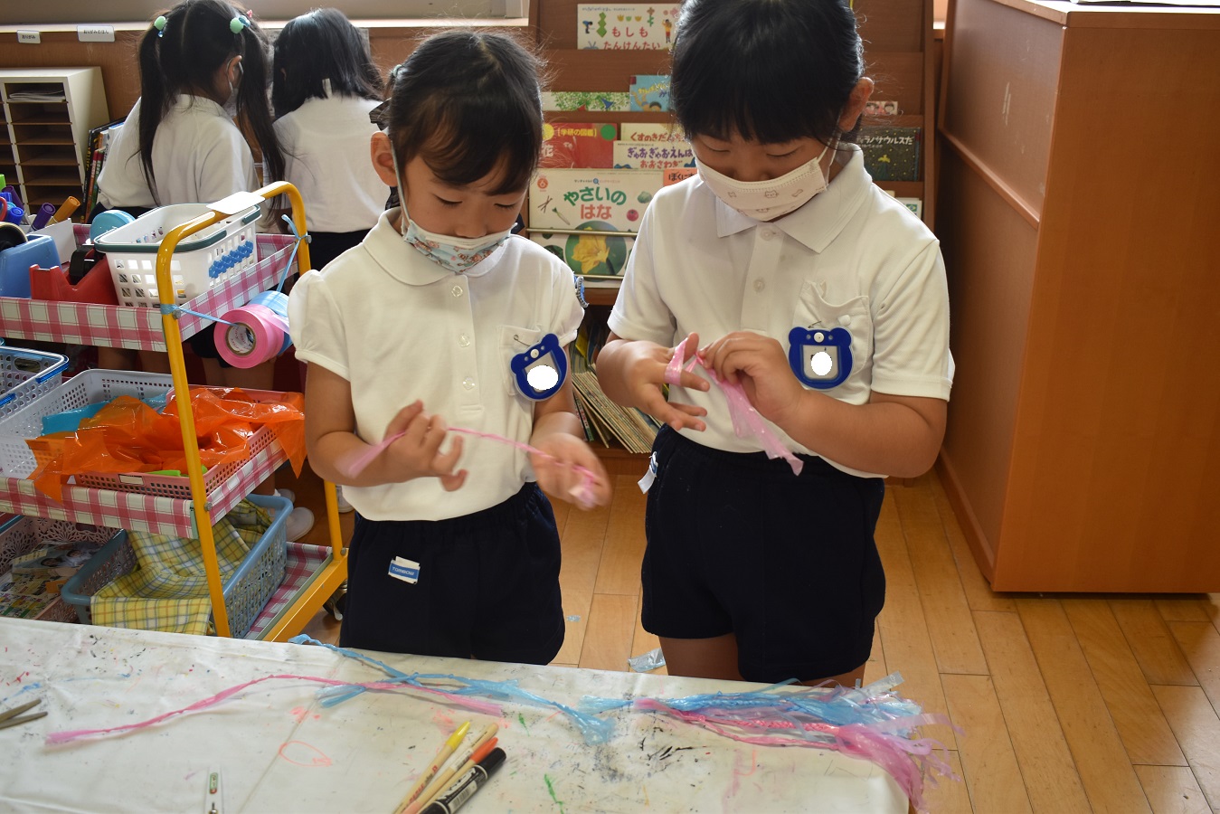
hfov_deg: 55.1
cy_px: 407
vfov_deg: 38.4
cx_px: 610
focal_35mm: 34
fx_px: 1169
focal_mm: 23
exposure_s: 1/80
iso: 400
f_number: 4.5
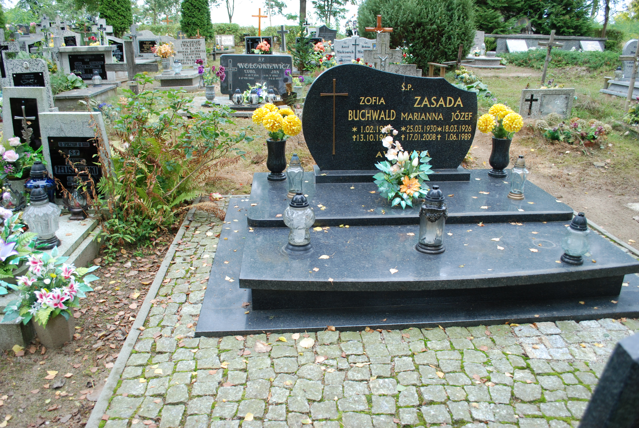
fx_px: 480
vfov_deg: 48.0
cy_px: 214
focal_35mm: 27
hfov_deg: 67.3
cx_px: 320
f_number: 5
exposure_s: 1/100
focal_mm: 18
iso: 200
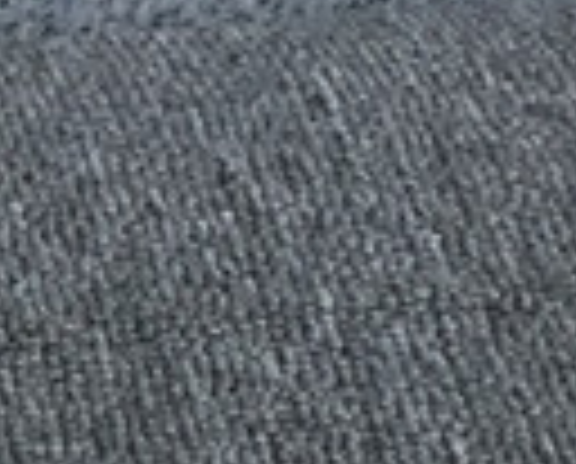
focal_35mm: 224
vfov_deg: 6.6
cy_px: 1140
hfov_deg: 8.2
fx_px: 3827
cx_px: -567
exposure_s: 1/657
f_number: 2.4
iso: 25
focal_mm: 3.3
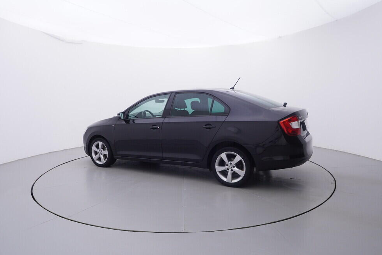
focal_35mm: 24
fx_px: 250
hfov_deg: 74.8
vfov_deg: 54.1
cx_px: 184
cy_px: 133
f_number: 5
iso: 200
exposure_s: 1/80
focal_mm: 15
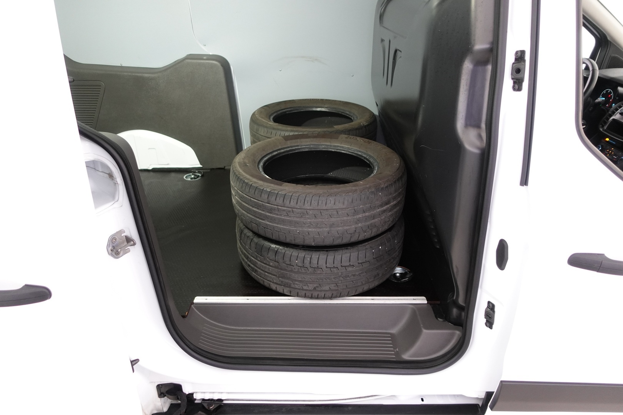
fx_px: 415
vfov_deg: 53.1
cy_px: 208
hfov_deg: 73.7
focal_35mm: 24
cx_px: 312
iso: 640
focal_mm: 9.4
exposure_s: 1/30
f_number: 1.8
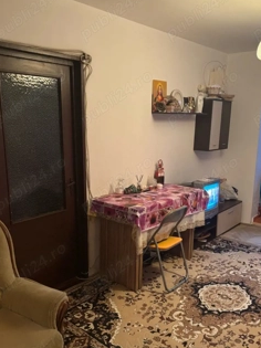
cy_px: 198
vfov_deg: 55.2
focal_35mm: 33
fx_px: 332
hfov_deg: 42.9
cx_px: 138
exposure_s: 1/33
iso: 500
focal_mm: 5.96
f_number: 1.6
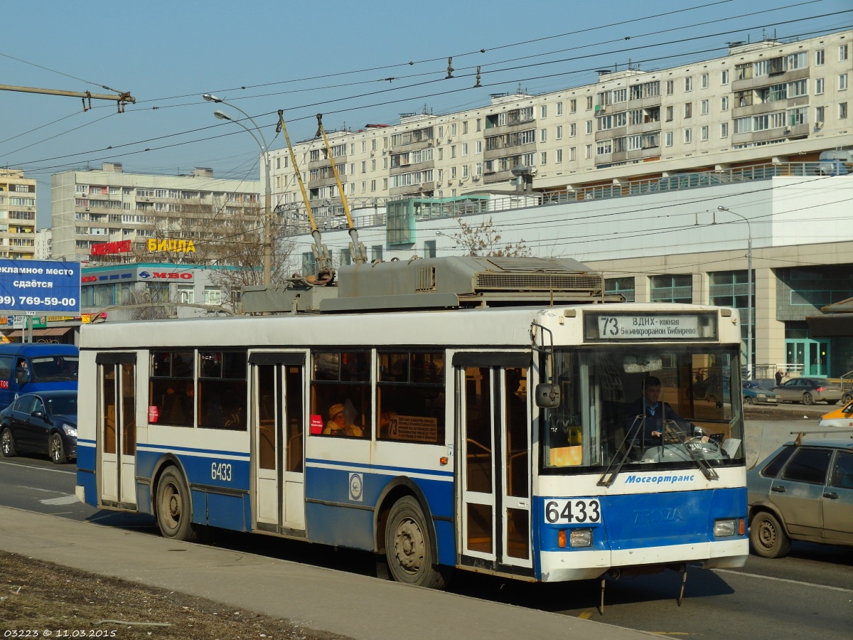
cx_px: 426
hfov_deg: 24.4
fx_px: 1971
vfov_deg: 18.4
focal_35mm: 80
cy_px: 320
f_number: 4.8
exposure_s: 1/1000
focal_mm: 17.3
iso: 80
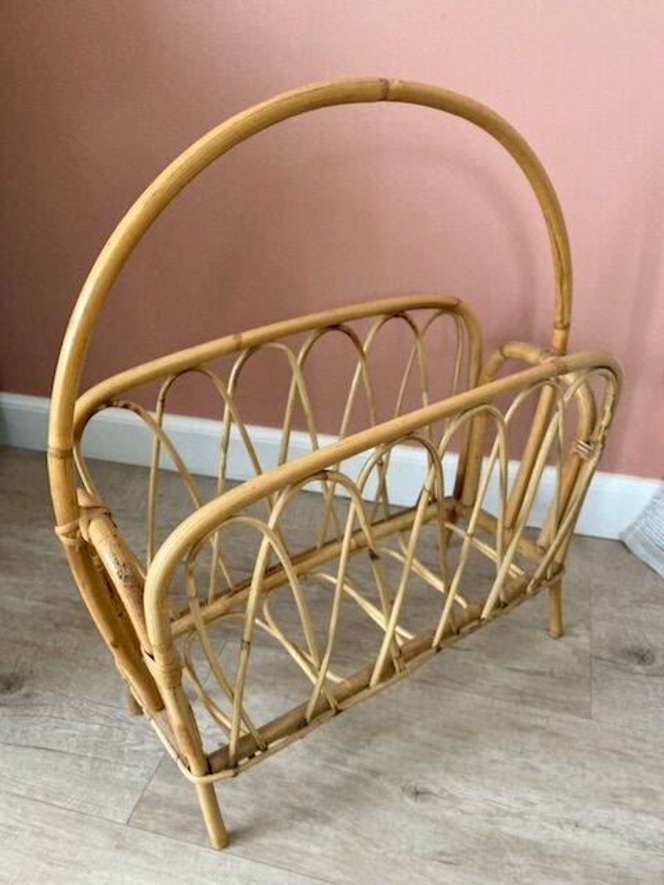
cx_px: 332
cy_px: 442
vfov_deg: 63.4
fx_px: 716
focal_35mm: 28
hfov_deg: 49.7
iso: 320
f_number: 1.8
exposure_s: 1/50
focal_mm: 3.99
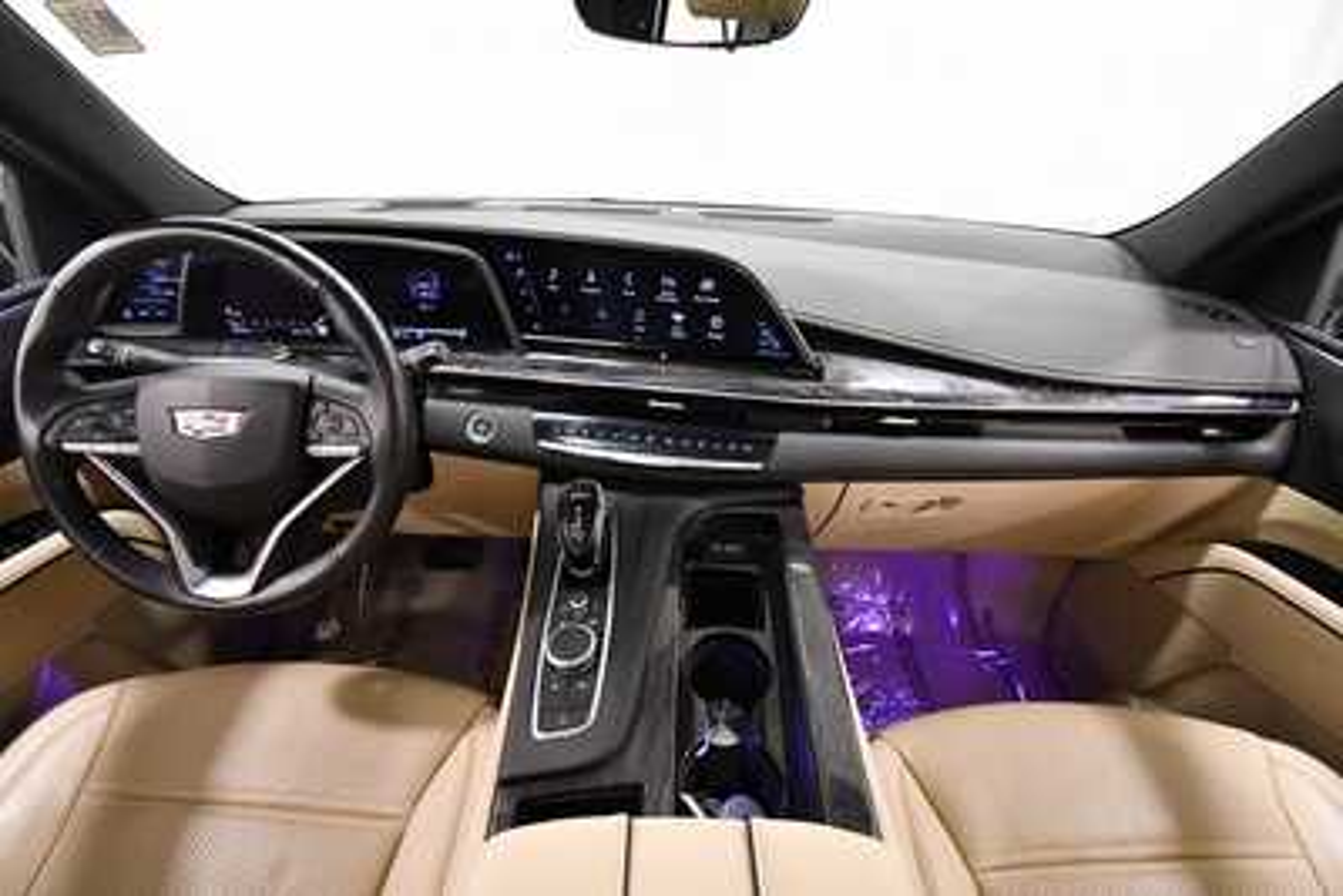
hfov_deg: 100.4
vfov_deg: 77.4
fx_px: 560
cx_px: 672
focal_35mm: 15
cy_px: 448
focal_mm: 10
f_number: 4.5
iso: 3200
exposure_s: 1/100
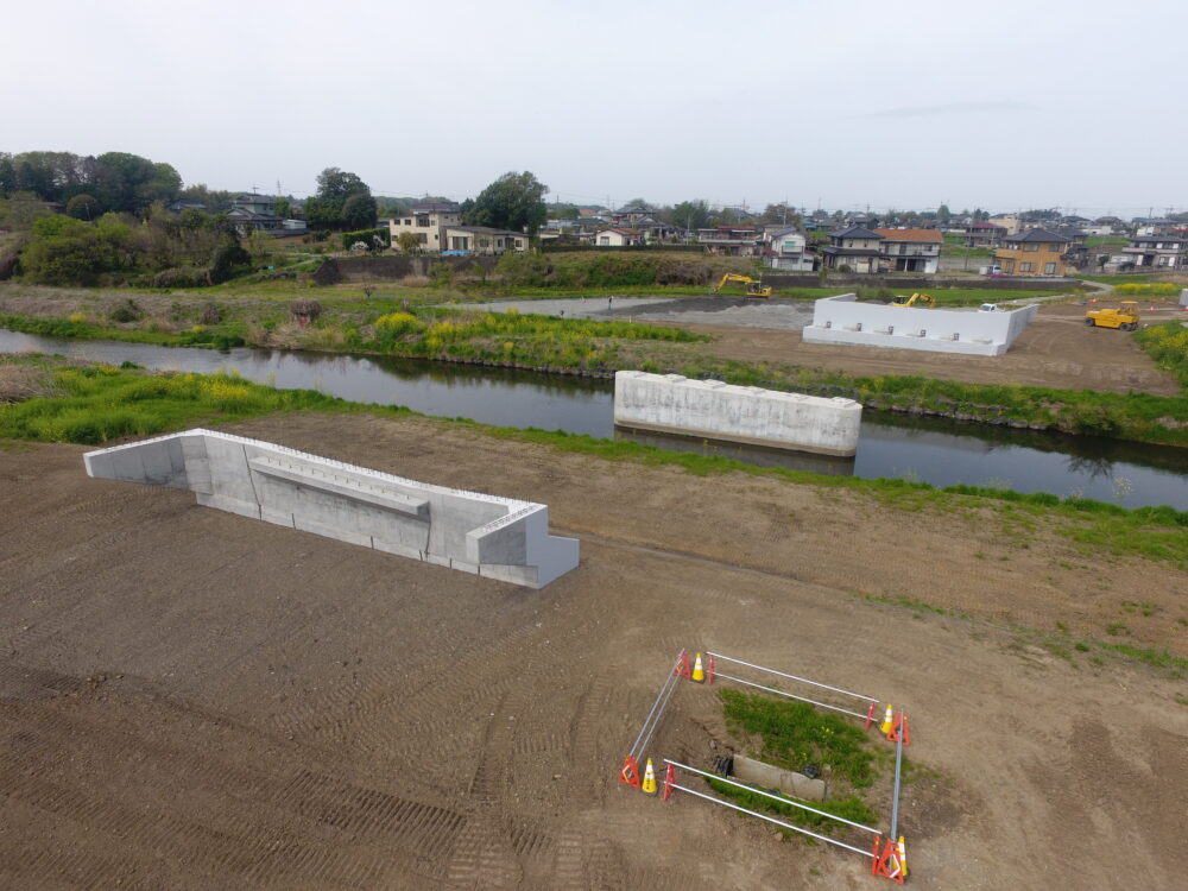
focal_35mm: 20
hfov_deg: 81.7
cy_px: 446
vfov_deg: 66.0
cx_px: 594
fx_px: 686
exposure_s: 1/636
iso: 100
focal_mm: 3.61
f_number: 2.8
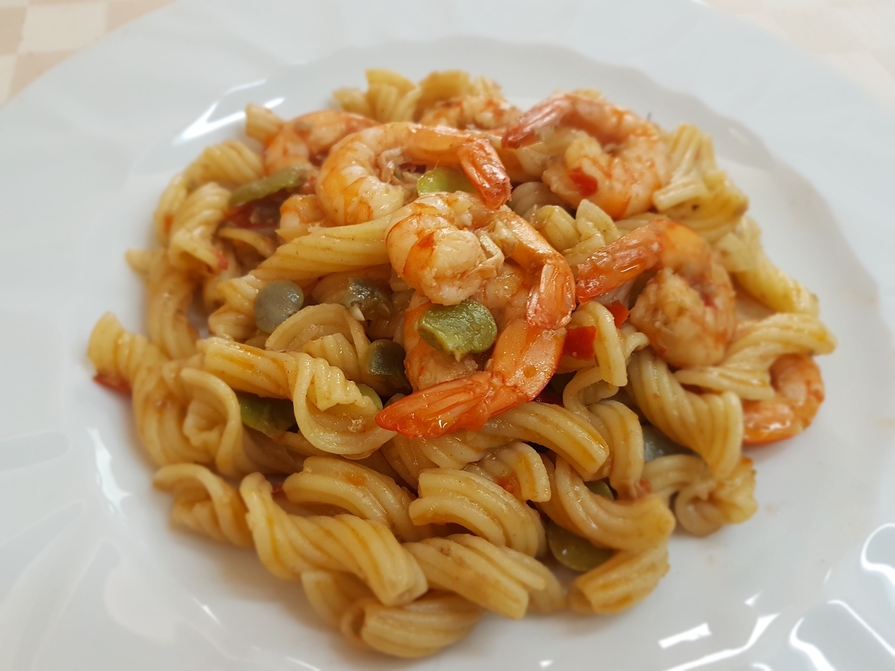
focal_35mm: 26
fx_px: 672
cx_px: 448
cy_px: 336
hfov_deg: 67.3
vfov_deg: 53.1
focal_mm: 4.2
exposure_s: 1/50
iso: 160
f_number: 1.7
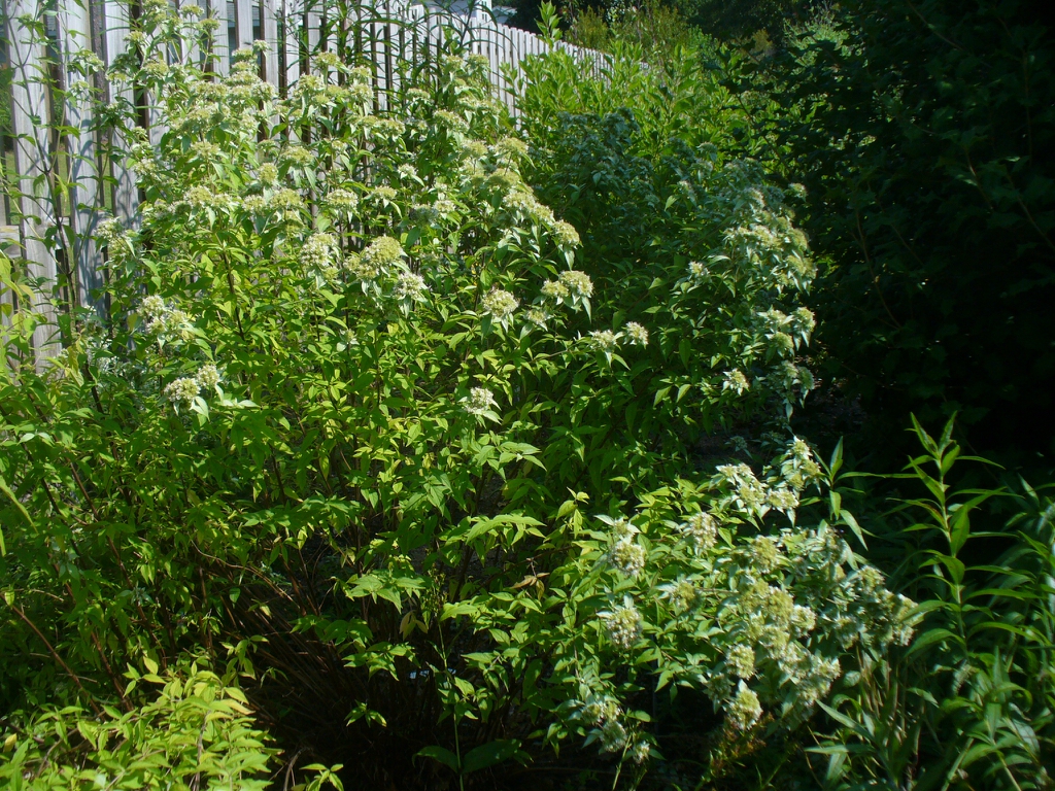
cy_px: 396
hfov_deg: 50.1
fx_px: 1128
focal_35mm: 37
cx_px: 528
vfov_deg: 38.7
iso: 80
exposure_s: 1/250
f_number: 5.6
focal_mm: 6.1
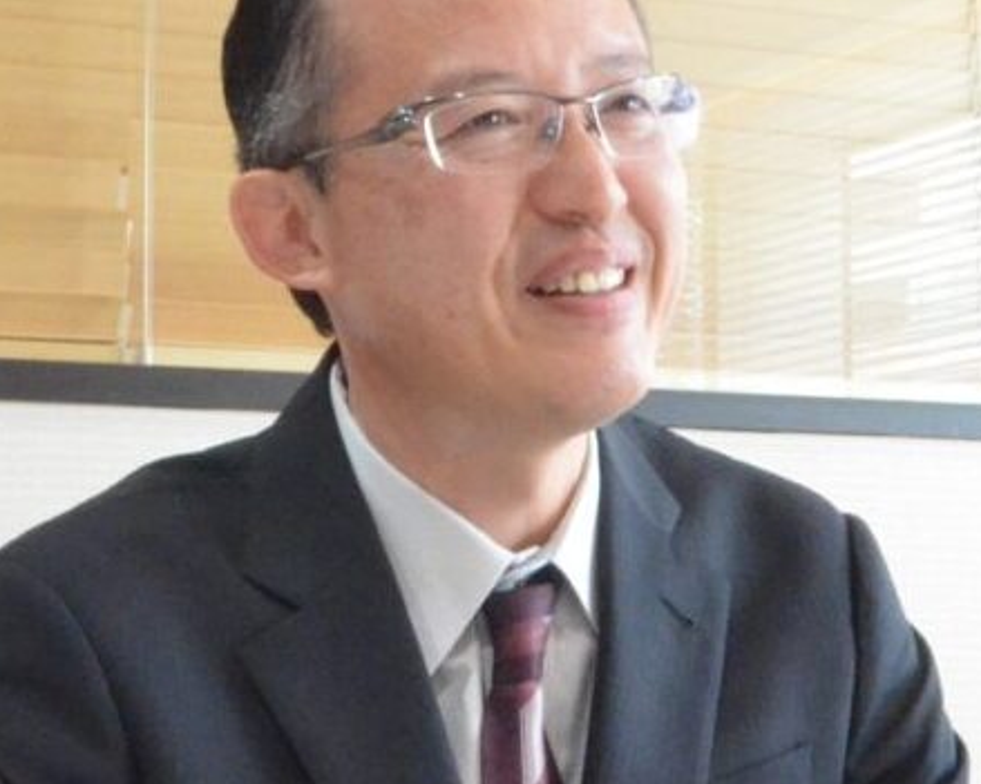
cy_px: 565
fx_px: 2537
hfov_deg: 21.9
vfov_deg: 17.5
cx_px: 480
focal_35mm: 87
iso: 6400
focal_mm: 21
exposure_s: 1/10
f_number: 25
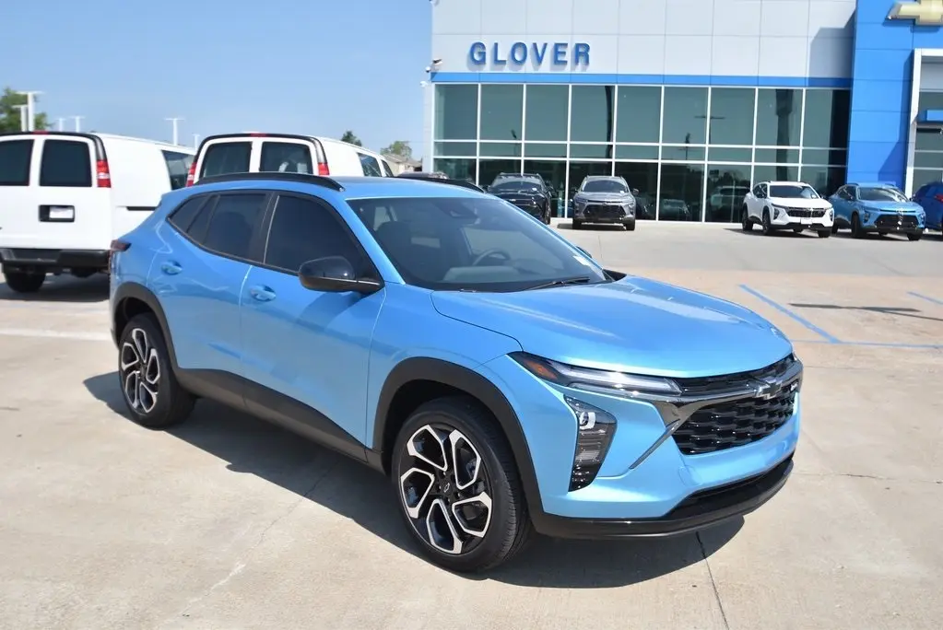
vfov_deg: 40.0
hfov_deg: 57.2
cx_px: 472
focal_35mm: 33
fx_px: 865
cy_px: 315
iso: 100
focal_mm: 22
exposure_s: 1/640
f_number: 5.6
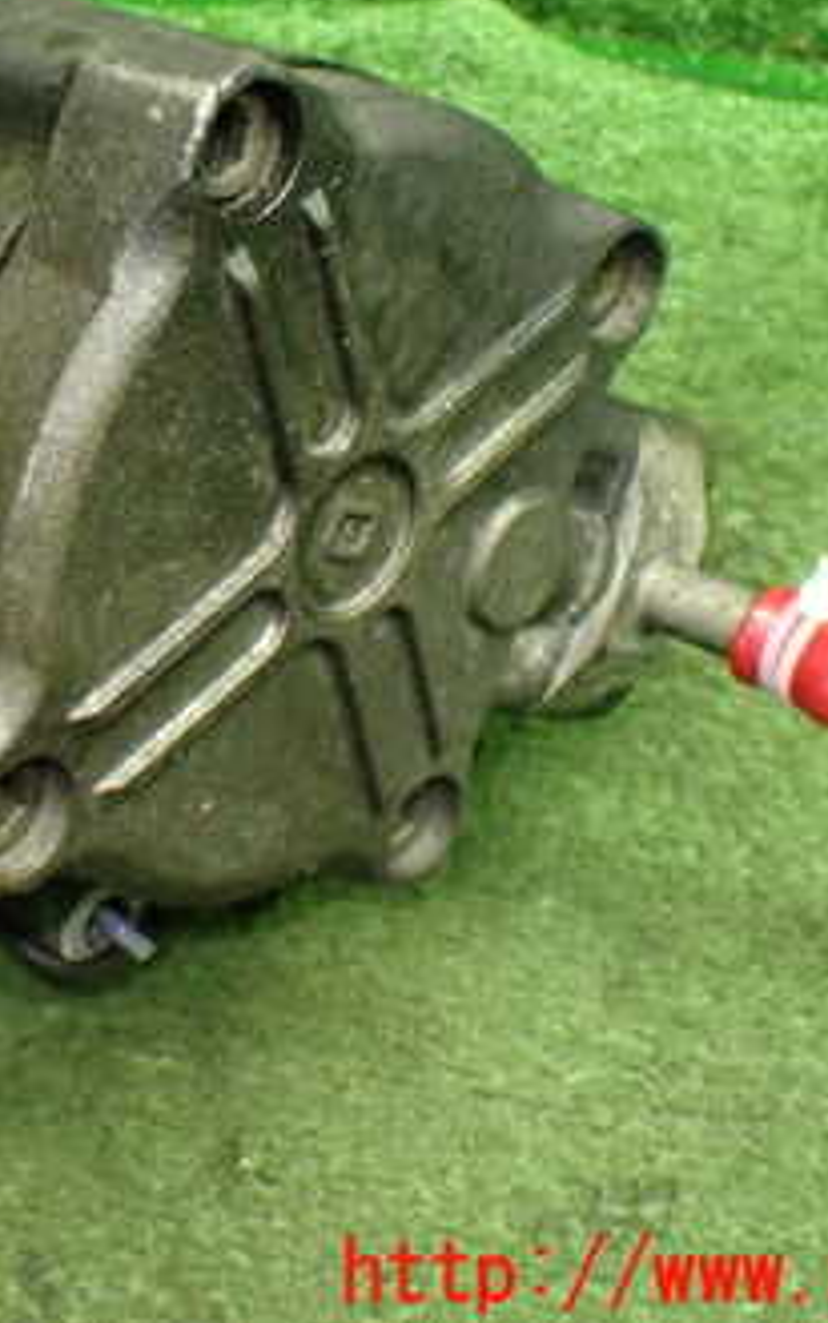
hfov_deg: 21.8
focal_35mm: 58
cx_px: 44
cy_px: 422
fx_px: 2091
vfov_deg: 34.7
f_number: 2.3
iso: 800
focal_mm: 5.4
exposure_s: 1/60
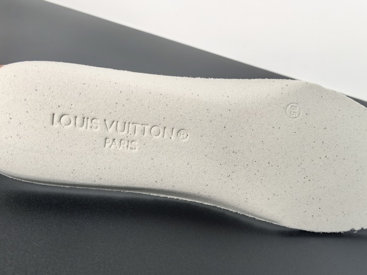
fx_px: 350
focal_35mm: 33
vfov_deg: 42.9
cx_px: 222
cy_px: 152
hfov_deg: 54.9
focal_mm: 6.98
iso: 400
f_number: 2
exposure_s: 1/2070
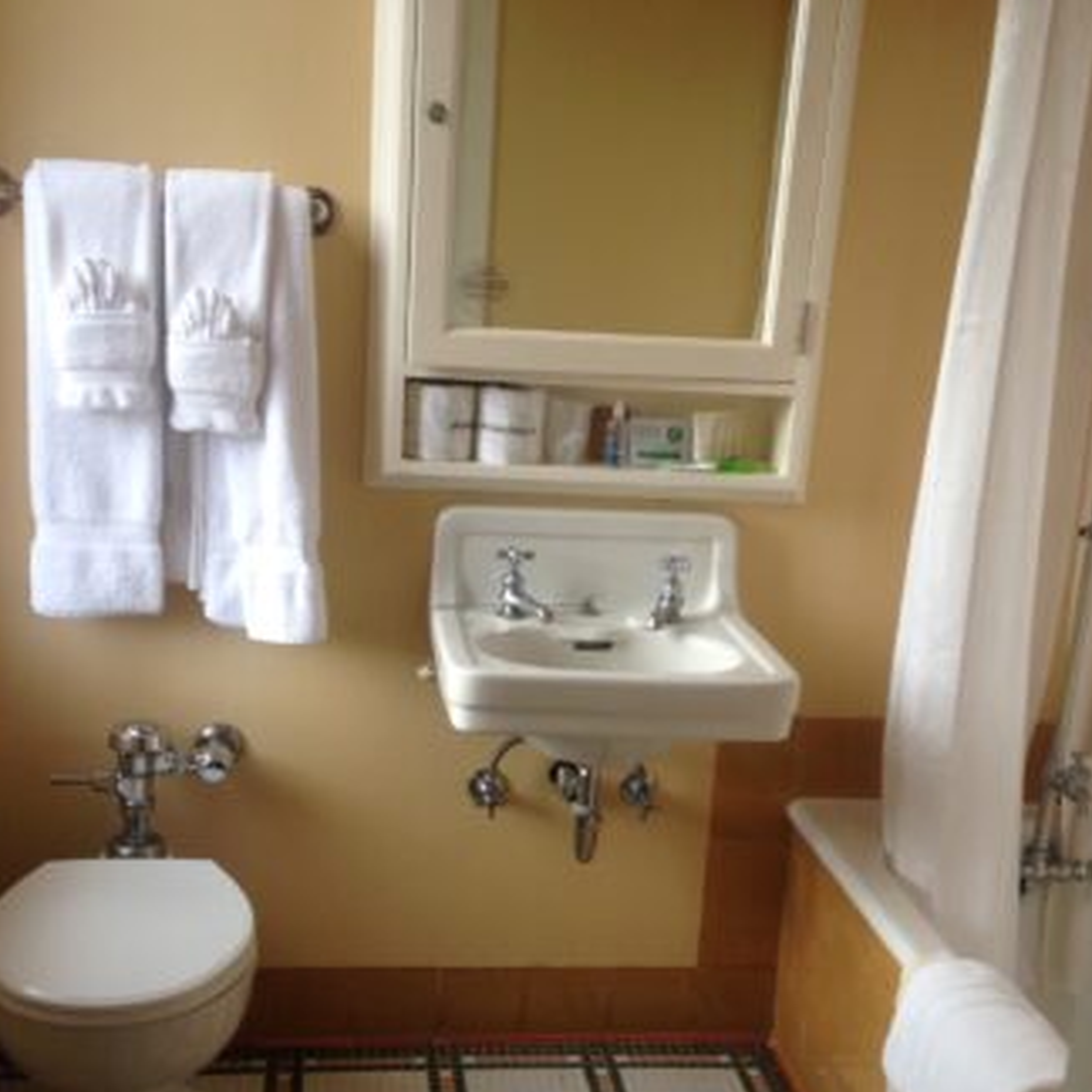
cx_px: 548
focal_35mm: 45
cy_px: 624
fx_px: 1606
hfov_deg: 37.6
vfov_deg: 37.5
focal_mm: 4.12
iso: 64
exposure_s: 1/120
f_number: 2.4
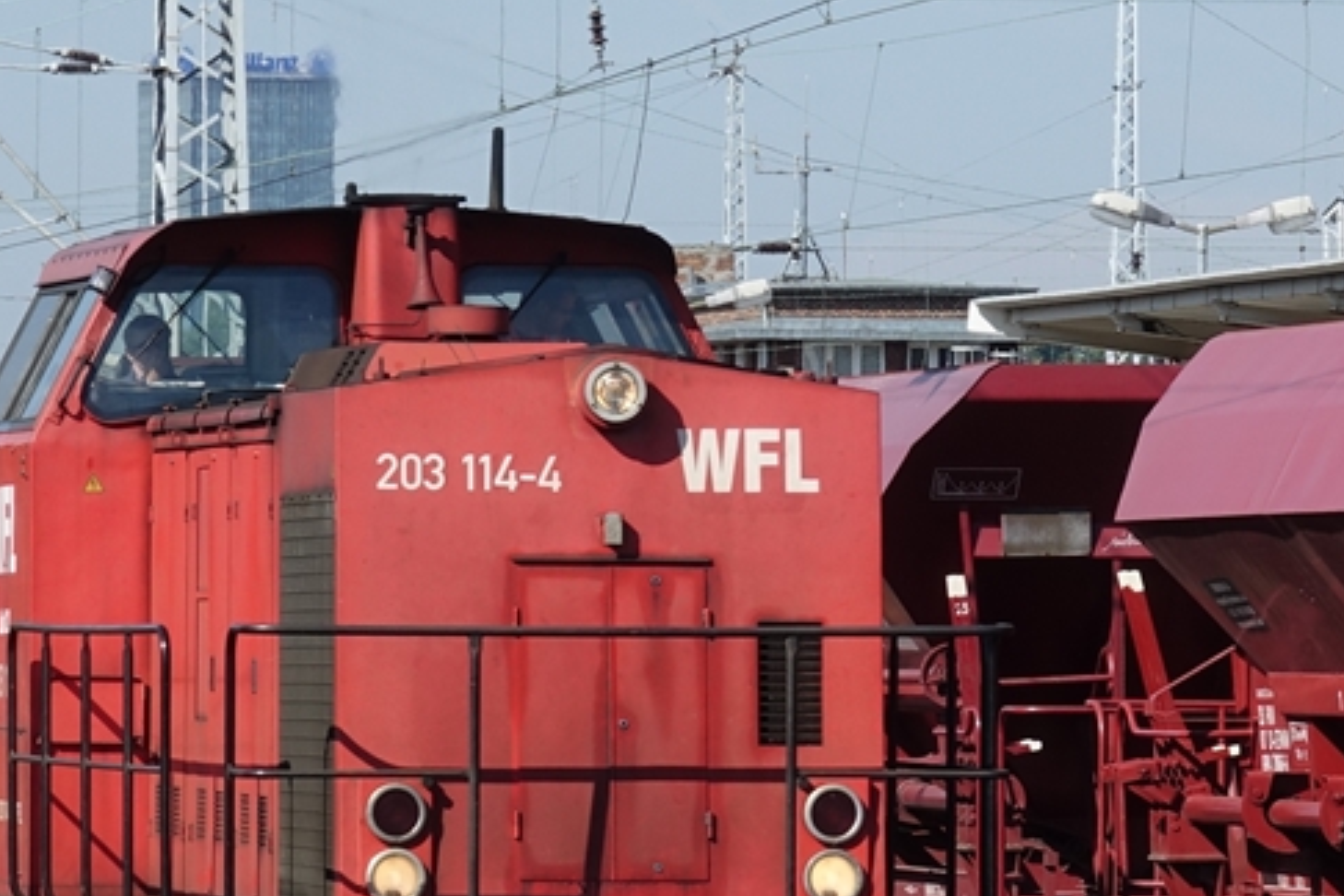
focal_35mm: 284
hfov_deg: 7.3
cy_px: 647
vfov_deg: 4.8
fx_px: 10602
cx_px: 528
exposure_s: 1/200
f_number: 8
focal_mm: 42.08
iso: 100
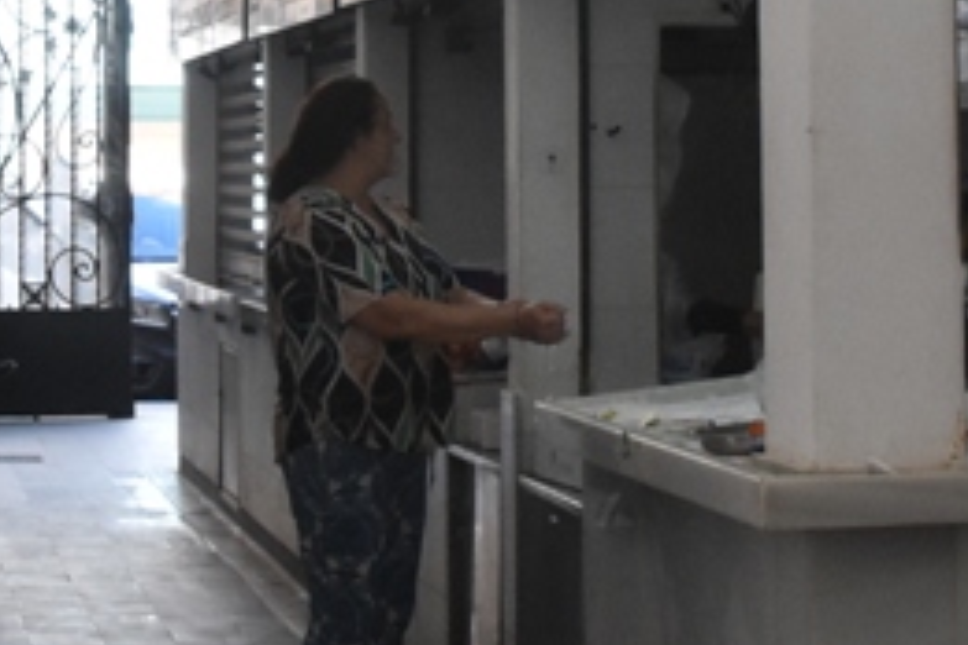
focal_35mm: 130
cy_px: -352
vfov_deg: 10.2
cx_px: 599
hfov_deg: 15.8
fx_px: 3495
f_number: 9
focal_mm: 18
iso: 1600
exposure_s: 1/320
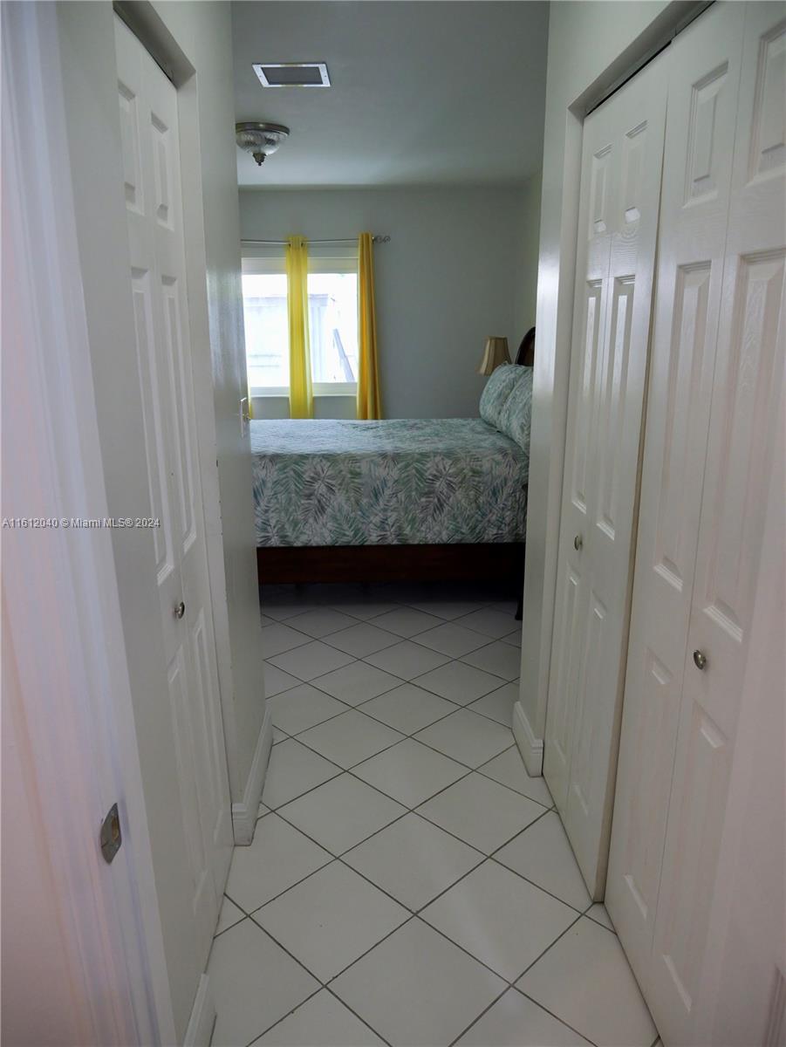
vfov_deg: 71.6
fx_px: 726
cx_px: 393
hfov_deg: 56.8
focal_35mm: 24
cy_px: 524
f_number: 3.5
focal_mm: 12
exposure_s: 1/125
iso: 1000
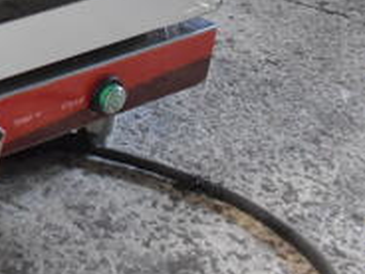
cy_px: -119
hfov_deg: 18.9
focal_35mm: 86
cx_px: -238
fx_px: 907
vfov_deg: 15.9
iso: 3200
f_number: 3.5
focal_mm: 18
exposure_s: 1/60
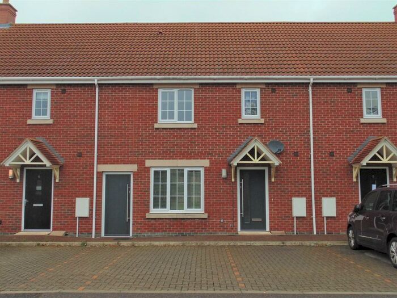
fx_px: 390
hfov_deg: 54.0
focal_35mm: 34
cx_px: 198
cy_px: 149
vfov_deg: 41.8
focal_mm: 6.2
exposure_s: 1/500
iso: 100
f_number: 3.4
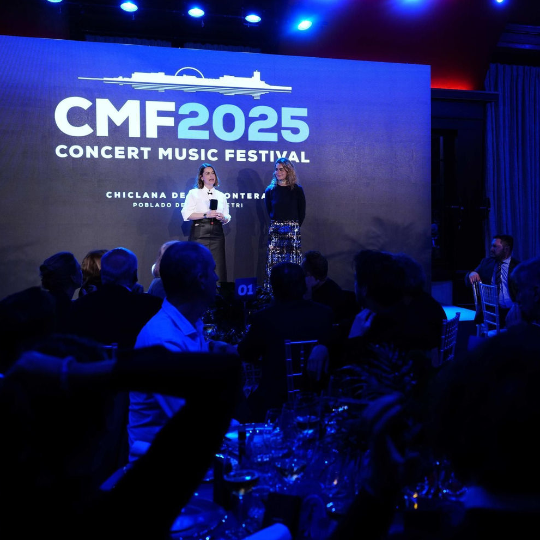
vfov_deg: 35.4
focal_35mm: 48
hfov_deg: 34.6
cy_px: 259
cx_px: 406
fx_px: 847
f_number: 3.5
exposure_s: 1/80
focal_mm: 35
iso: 800
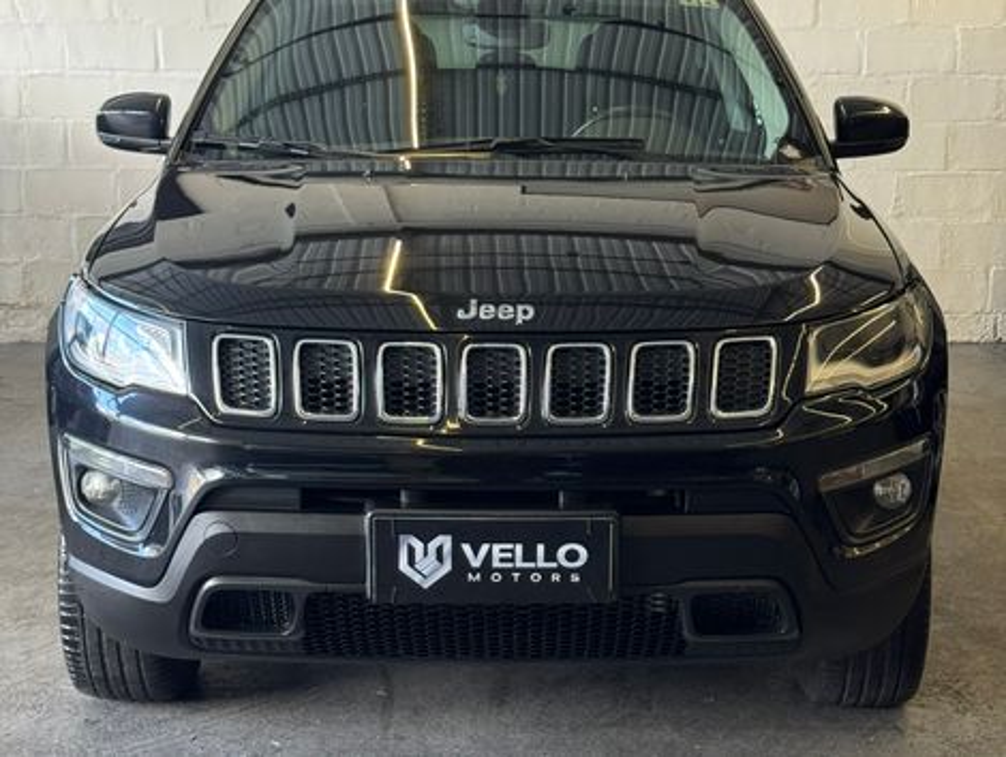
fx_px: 1397
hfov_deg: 39.6
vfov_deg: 30.3
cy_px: 378
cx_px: 503
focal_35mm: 48
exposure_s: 1/60
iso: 160
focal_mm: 6.76
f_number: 1.78
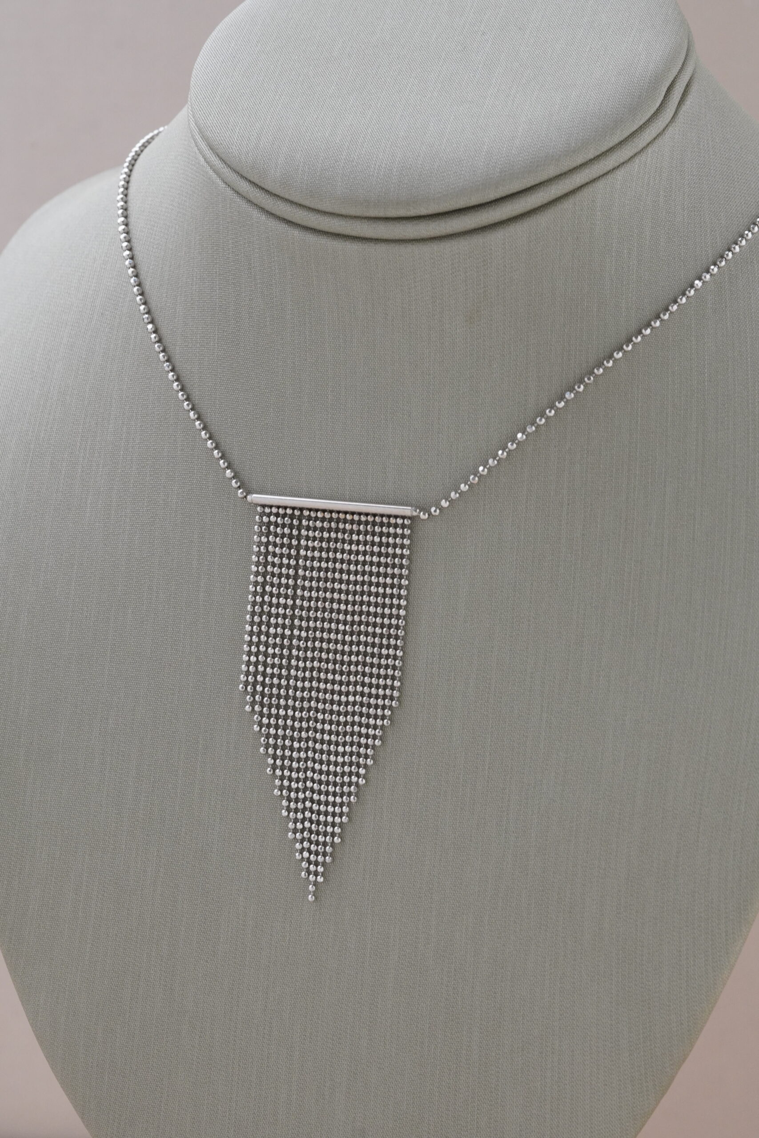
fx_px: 3320
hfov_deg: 13.0
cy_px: 569
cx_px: 380
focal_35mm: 105
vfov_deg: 19.5
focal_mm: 70
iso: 1000
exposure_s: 1/100
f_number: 11
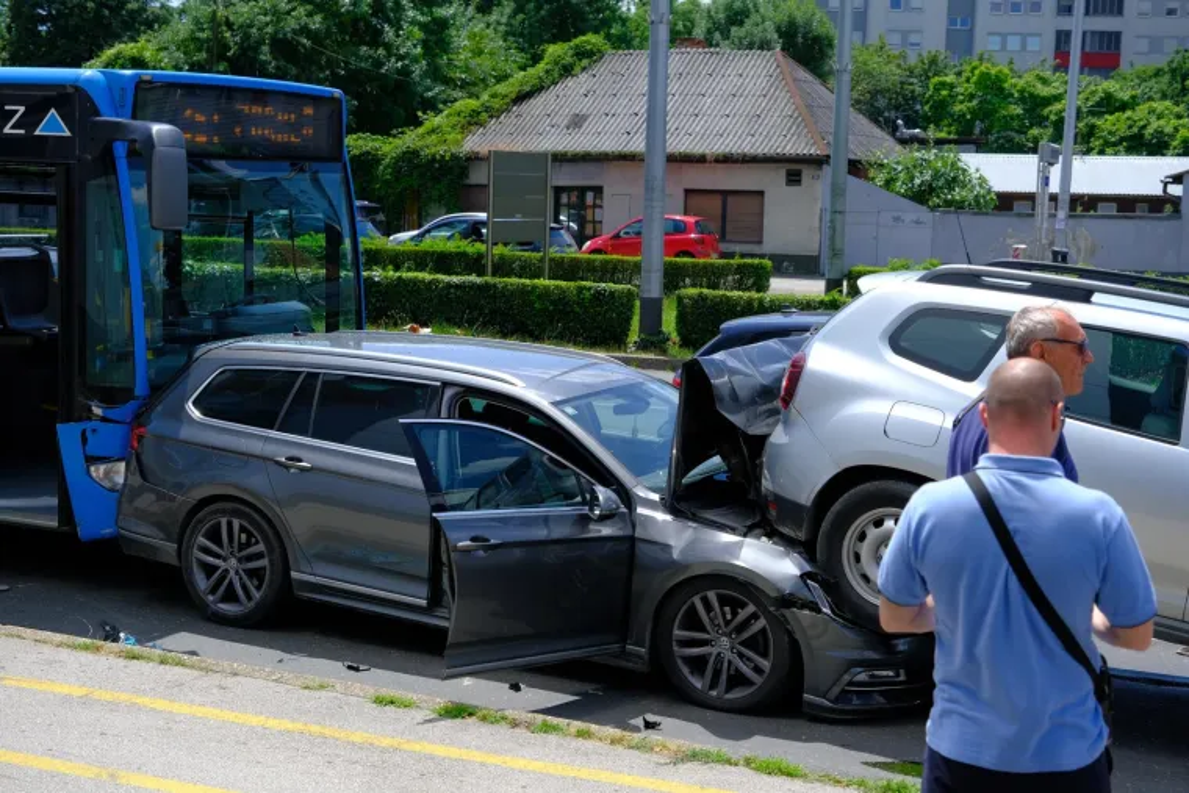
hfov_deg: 37.5
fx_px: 1751
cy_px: 396
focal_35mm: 53
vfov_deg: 25.5
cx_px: 594
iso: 200
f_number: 4
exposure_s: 1/1250
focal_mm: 35.3
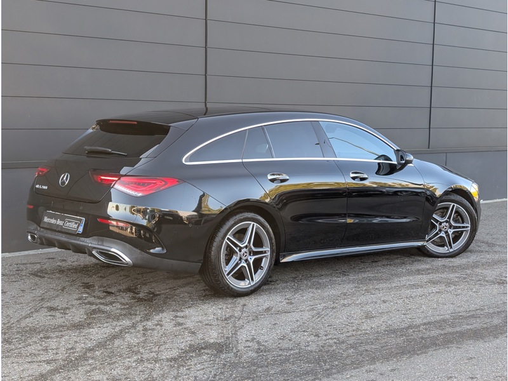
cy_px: 190
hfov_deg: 38.9
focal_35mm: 49
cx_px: 254
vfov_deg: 29.7
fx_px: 719
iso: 144
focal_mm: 6.9
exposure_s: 1/422
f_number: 1.68
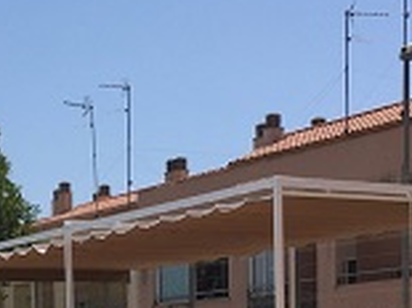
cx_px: 108
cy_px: 473
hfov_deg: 18.8
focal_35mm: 104
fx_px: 1237
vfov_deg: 13.3
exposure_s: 1/2481
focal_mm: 4.15
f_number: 2.2
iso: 25
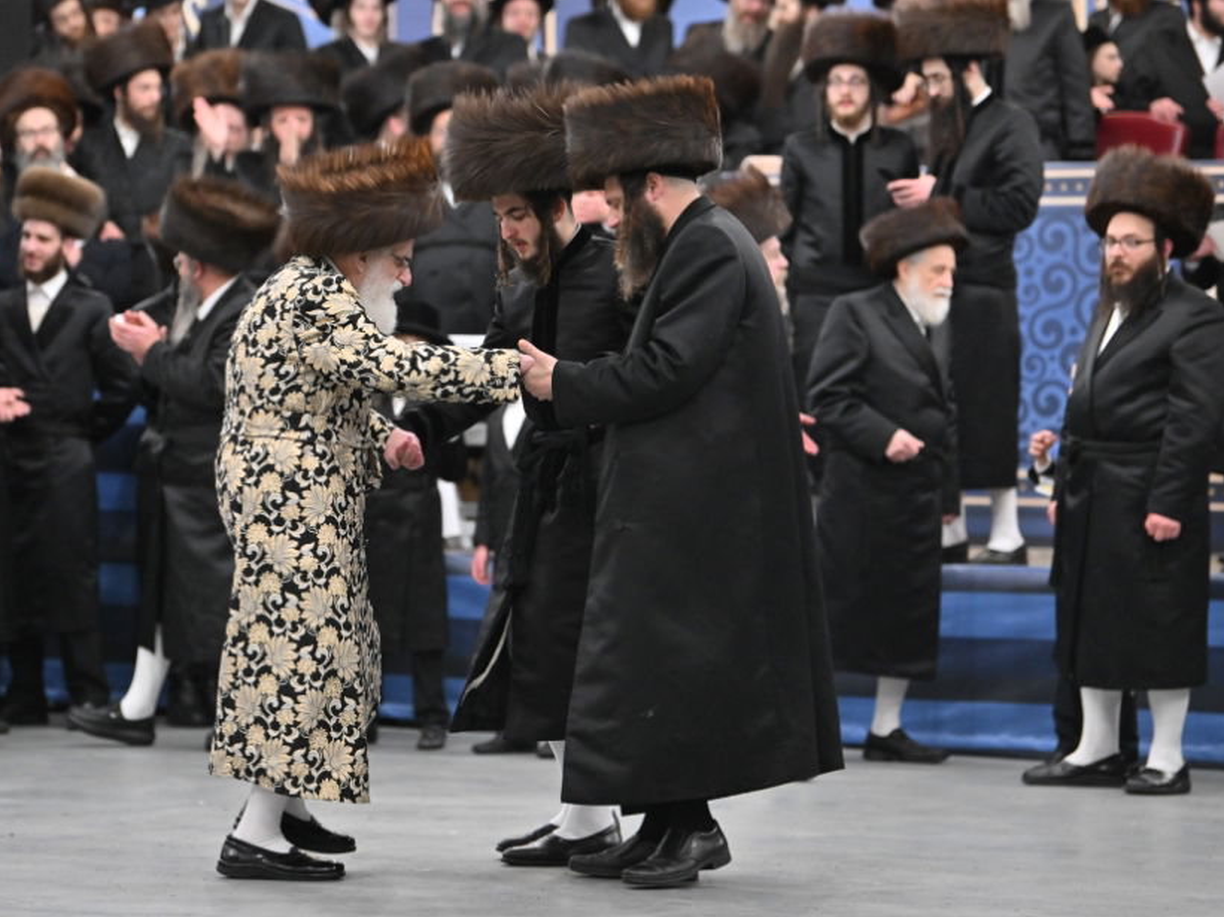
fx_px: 5726
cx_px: 537
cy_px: 426
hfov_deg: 12.2
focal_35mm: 162
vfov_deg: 9.2
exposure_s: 1/400
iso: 2000
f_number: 2.8
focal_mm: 135
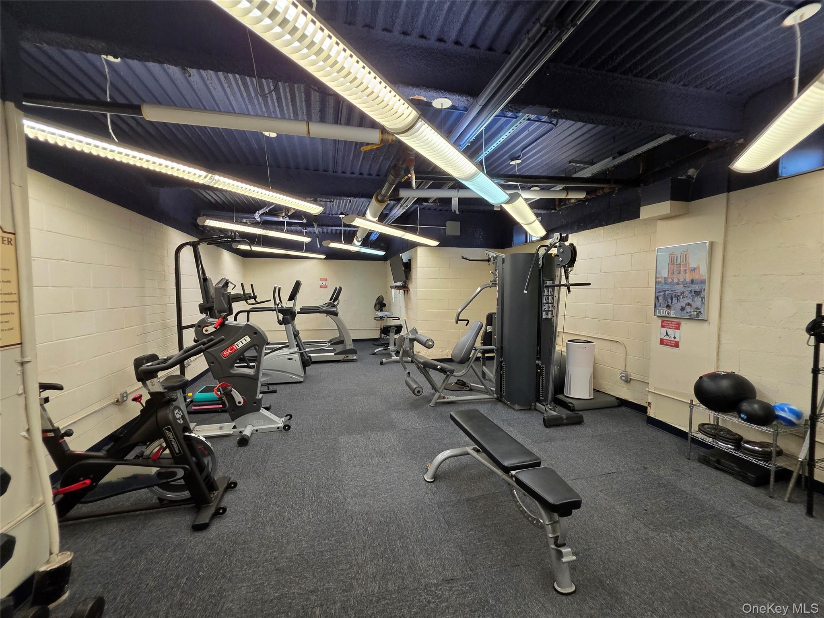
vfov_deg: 89.9
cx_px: 412
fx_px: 309
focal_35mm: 13
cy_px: 309
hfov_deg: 106.2
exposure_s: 1/120
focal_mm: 2.2
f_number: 1.9
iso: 250
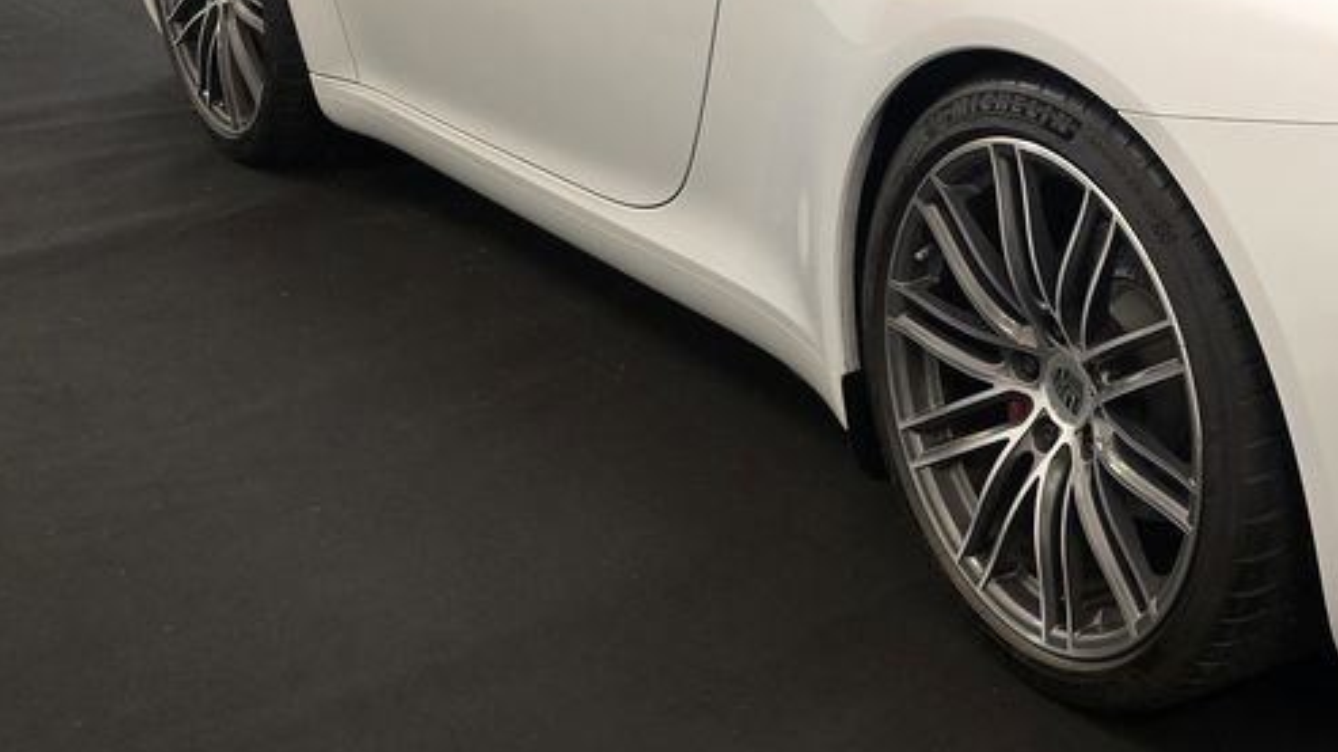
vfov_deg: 19.5
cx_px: 1428
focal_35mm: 61
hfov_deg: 31.0
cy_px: 149
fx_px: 2164
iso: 800
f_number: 1.7
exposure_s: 1/100
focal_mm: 6.3
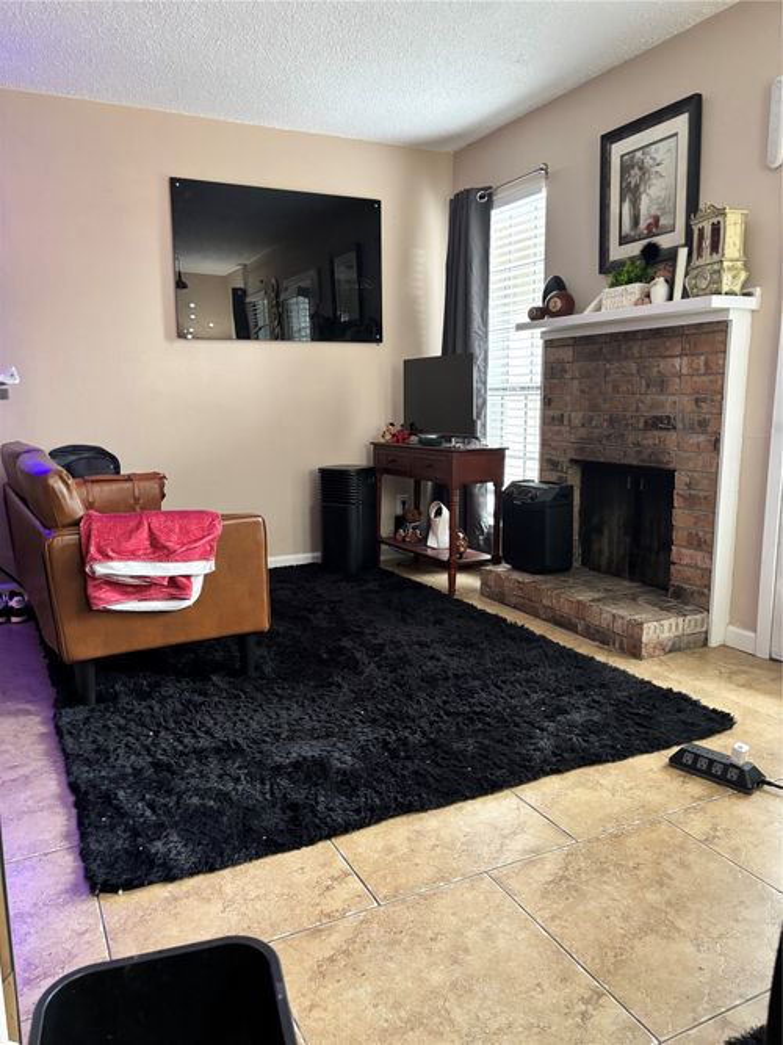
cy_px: 522
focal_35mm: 26
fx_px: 784
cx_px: 392
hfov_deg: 53.0
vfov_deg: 67.3
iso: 400
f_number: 1.6
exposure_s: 1/40
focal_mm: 5.96
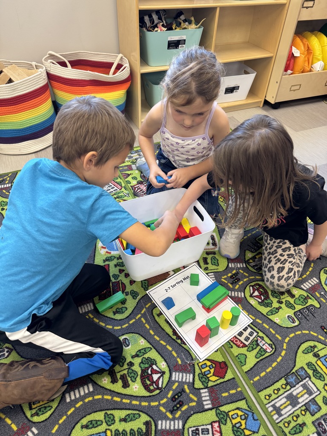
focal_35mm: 24
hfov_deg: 56.8
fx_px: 302
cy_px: 218
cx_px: 164
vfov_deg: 71.6
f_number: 1.78
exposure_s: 1/120
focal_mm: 6.76
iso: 200
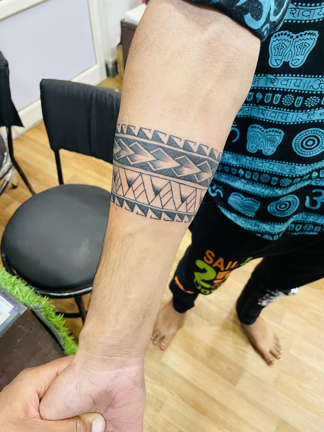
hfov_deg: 53.1
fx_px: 324
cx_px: 162
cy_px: 216
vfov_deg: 67.3
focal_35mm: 26
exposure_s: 1/50
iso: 250
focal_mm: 4.2
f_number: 1.6
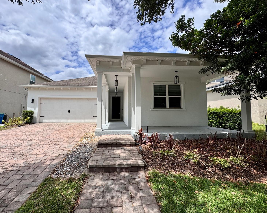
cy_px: 105
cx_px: 123
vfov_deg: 84.0
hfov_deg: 96.6
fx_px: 119
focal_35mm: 15
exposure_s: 1/2273
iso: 50
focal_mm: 2.22
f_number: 2.2
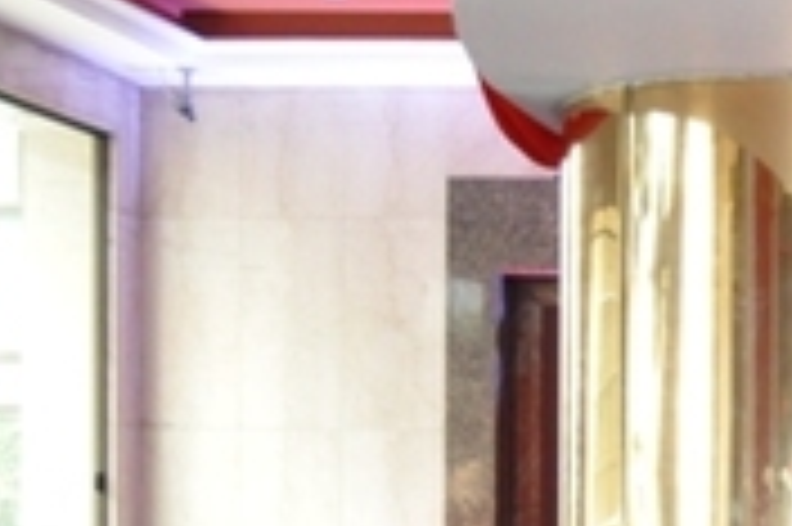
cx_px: 1318
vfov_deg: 11.1
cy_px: 699
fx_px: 2637
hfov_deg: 15.3
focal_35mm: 120
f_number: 5
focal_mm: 22
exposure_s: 1/60
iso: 2500
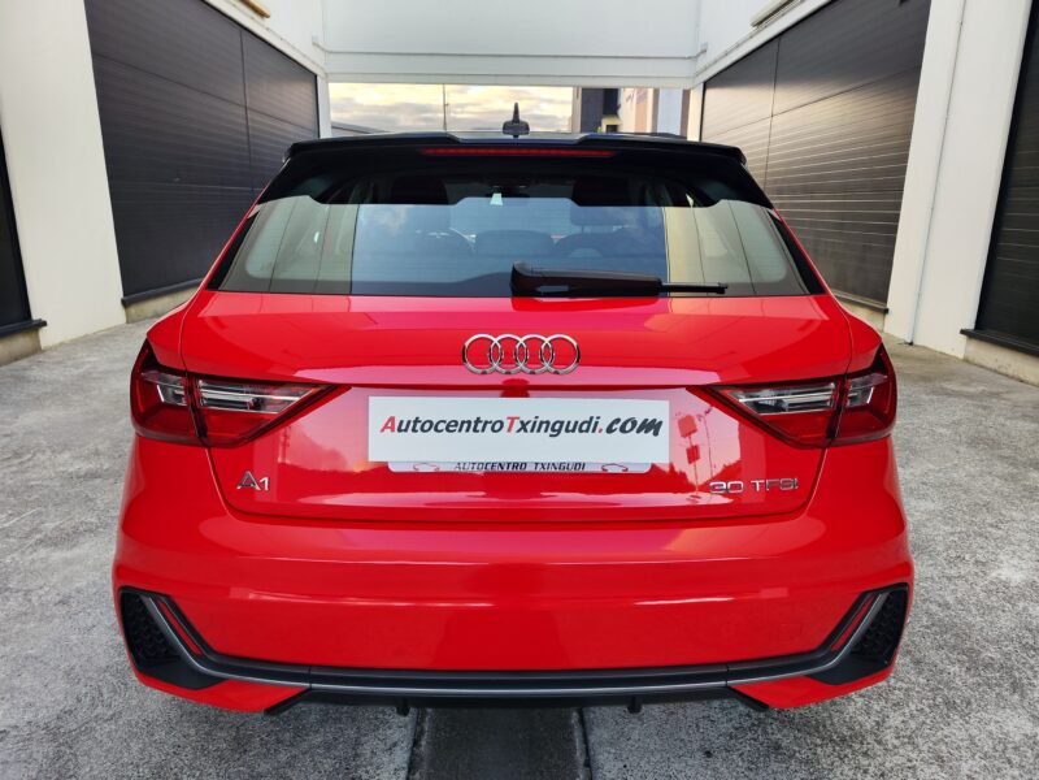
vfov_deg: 58.9
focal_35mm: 23
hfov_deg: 73.9
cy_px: 390
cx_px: 520
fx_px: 690
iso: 58
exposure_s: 1/100
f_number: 1.69
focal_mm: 7.01
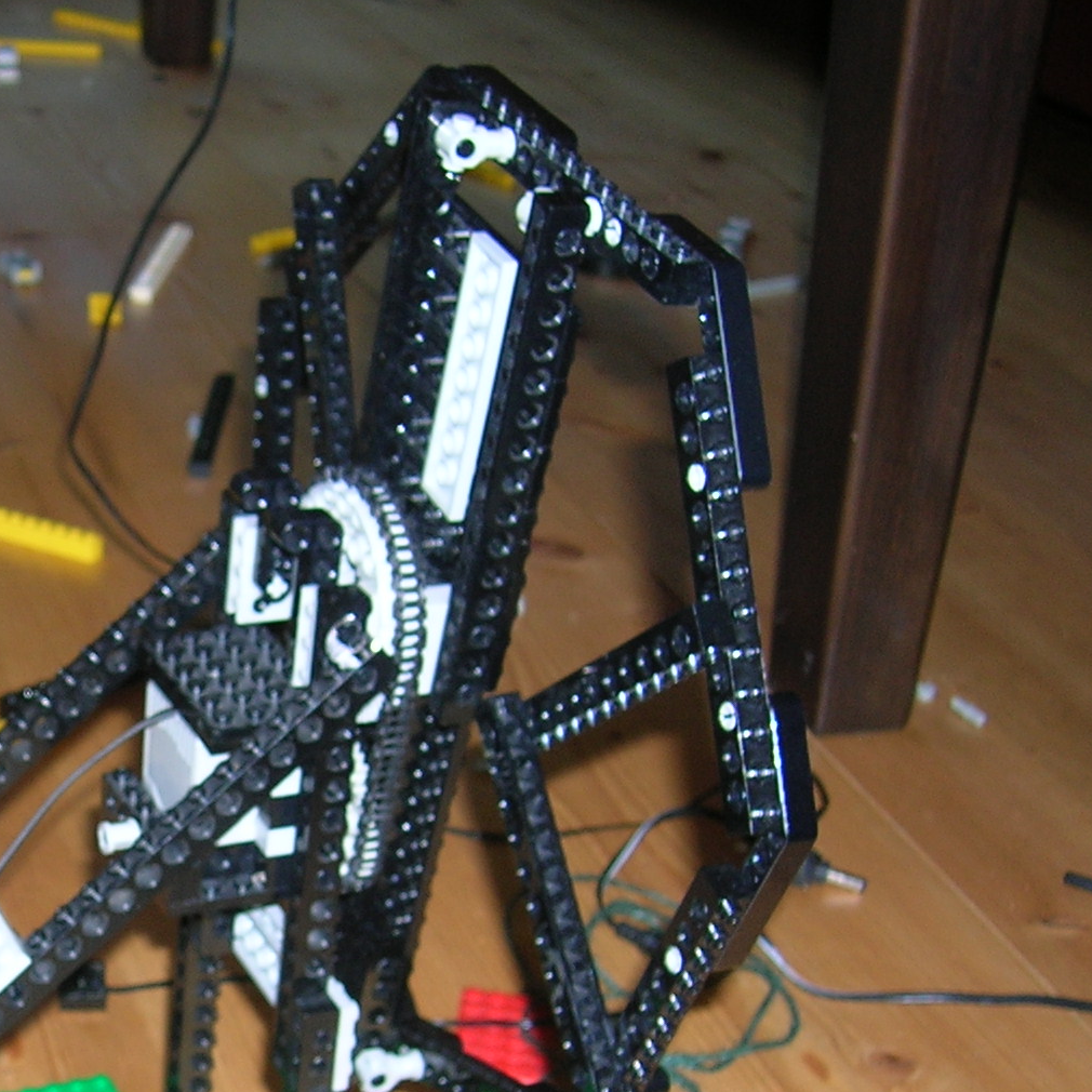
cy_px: 873
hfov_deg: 24.4
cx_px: 55
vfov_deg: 24.9
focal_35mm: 68
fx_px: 2427
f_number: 2.9
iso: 50
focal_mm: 5.7
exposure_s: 1/60.1
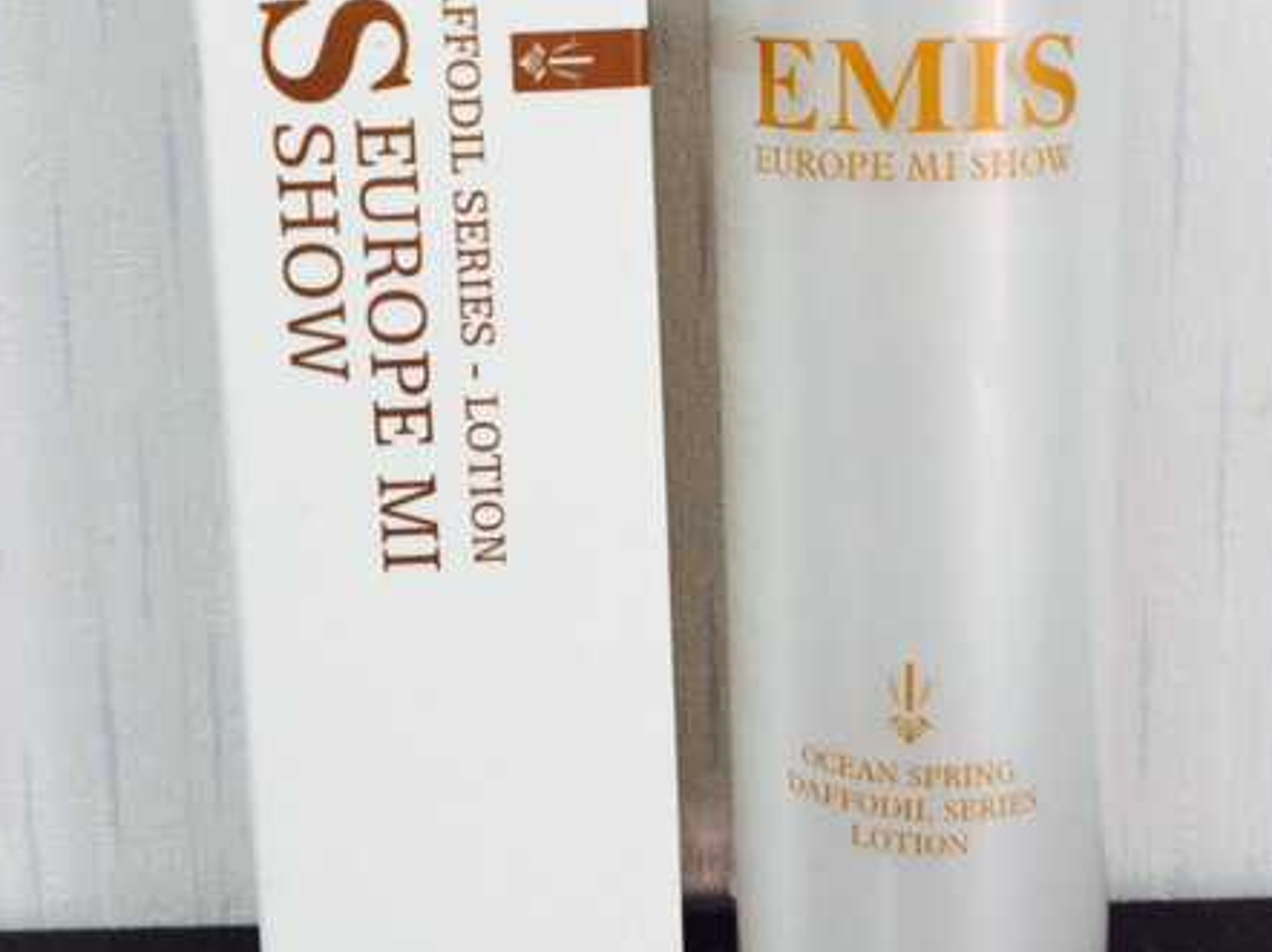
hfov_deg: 44.8
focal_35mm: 42
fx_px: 1542
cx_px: 668
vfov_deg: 33.3
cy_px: 181
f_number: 2.2
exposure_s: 1/30
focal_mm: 4.15
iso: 200
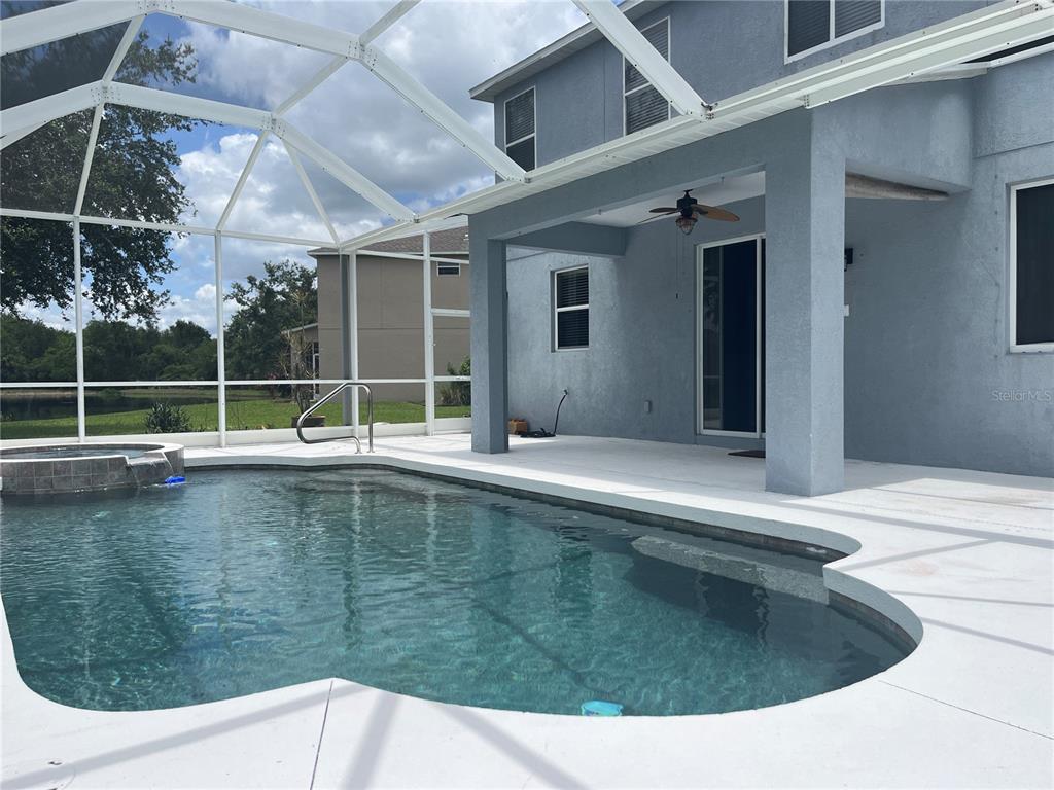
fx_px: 792
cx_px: 527
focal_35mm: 26
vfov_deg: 53.1
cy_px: 395
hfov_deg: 67.3
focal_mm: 5.1
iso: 50
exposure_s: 1/3521
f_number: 1.6
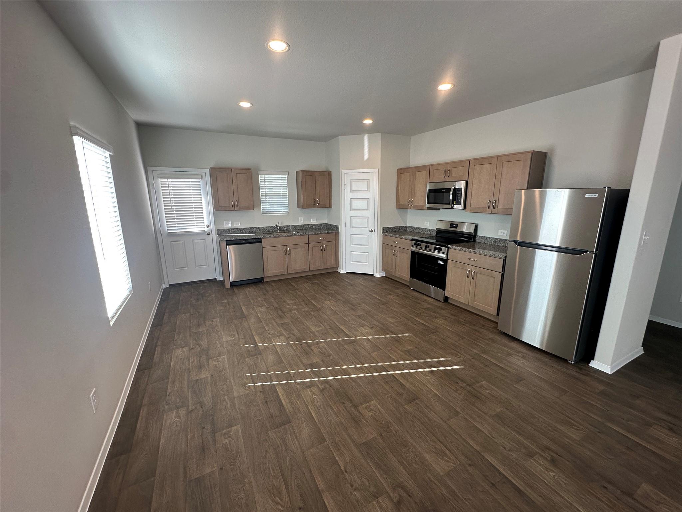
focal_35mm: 14
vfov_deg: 85.7
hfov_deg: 102.1
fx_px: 276
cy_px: 256
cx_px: 341
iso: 160
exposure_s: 1/120
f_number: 2.2
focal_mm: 2.22
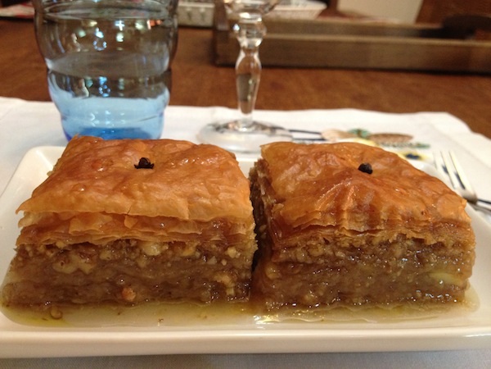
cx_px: 246
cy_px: 184
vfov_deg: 40.7
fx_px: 496
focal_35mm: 35
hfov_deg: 52.6
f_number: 2.4
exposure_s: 1/20
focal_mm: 4.28
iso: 250
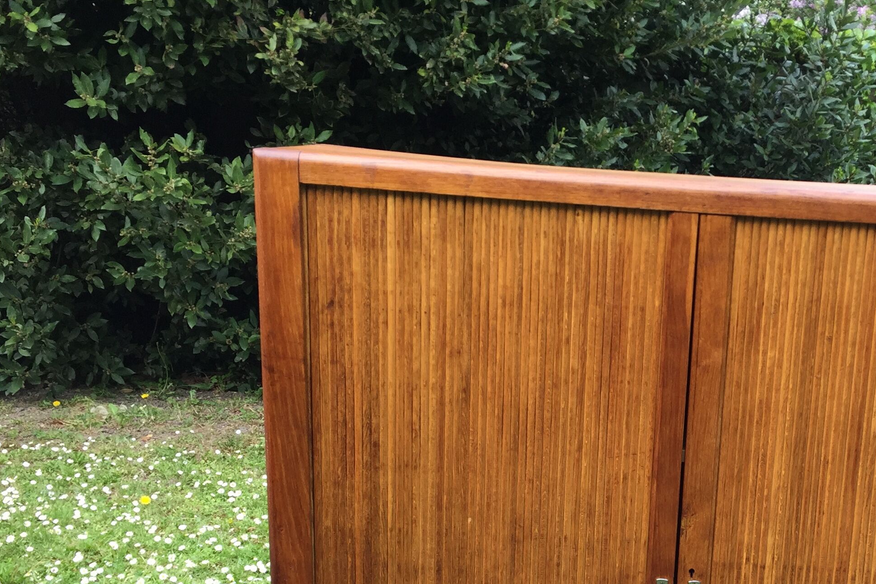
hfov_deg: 37.4
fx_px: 1241
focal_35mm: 51
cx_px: 710
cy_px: 525
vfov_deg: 25.7
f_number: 2.2
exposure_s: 1/155
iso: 32
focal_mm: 4.15
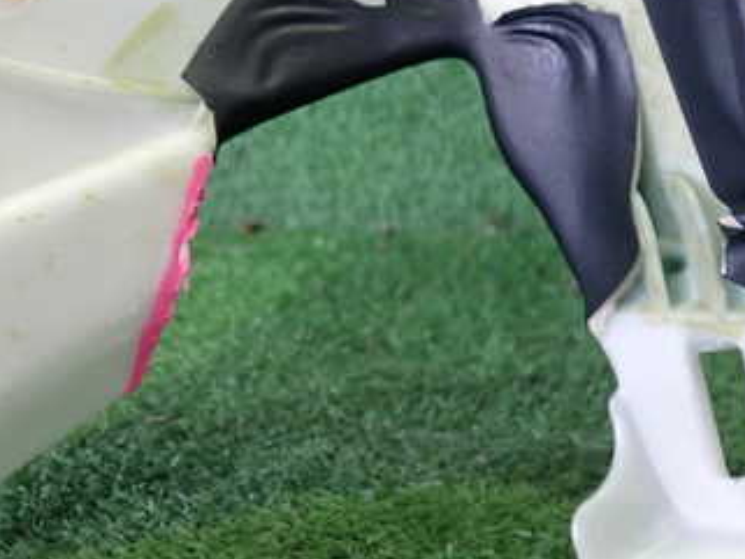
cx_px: 95
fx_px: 1206
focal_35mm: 56
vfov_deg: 26.1
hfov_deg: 32.8
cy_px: 264
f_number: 2.3
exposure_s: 1/30
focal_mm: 5.4
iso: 250
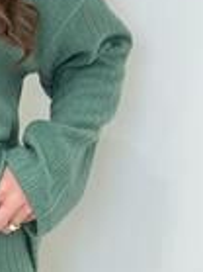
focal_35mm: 184
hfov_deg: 7.9
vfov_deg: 10.7
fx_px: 1441
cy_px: 85
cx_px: -119
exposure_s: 1/130
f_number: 1.78
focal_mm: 6.86
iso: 80
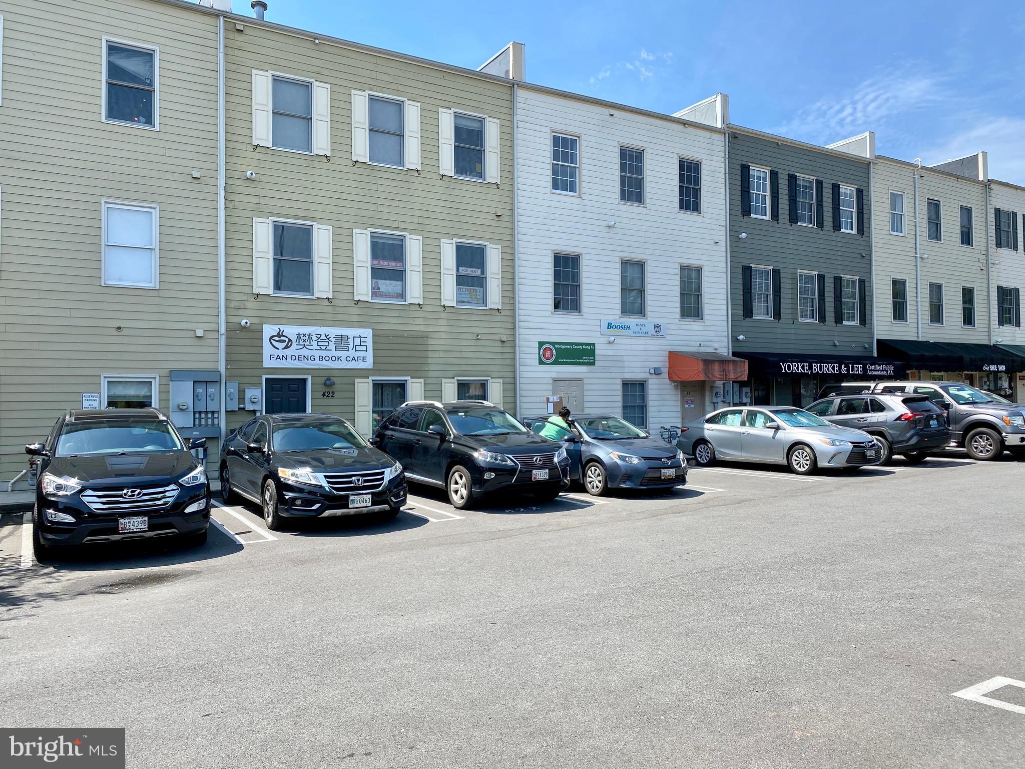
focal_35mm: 26
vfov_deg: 53.1
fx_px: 770
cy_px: 384
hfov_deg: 67.3
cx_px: 512
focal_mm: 4.25
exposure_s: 1/1608
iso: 32
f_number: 1.8
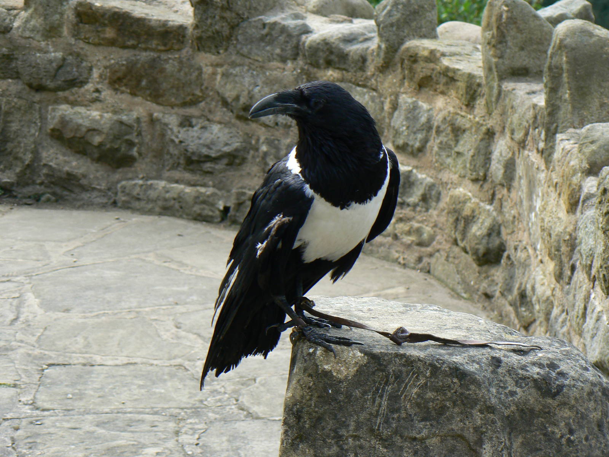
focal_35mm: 154
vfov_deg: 9.6
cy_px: 228
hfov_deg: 12.8
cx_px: 304
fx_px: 2709
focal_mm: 25.7
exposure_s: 1/100
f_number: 5.6
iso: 80
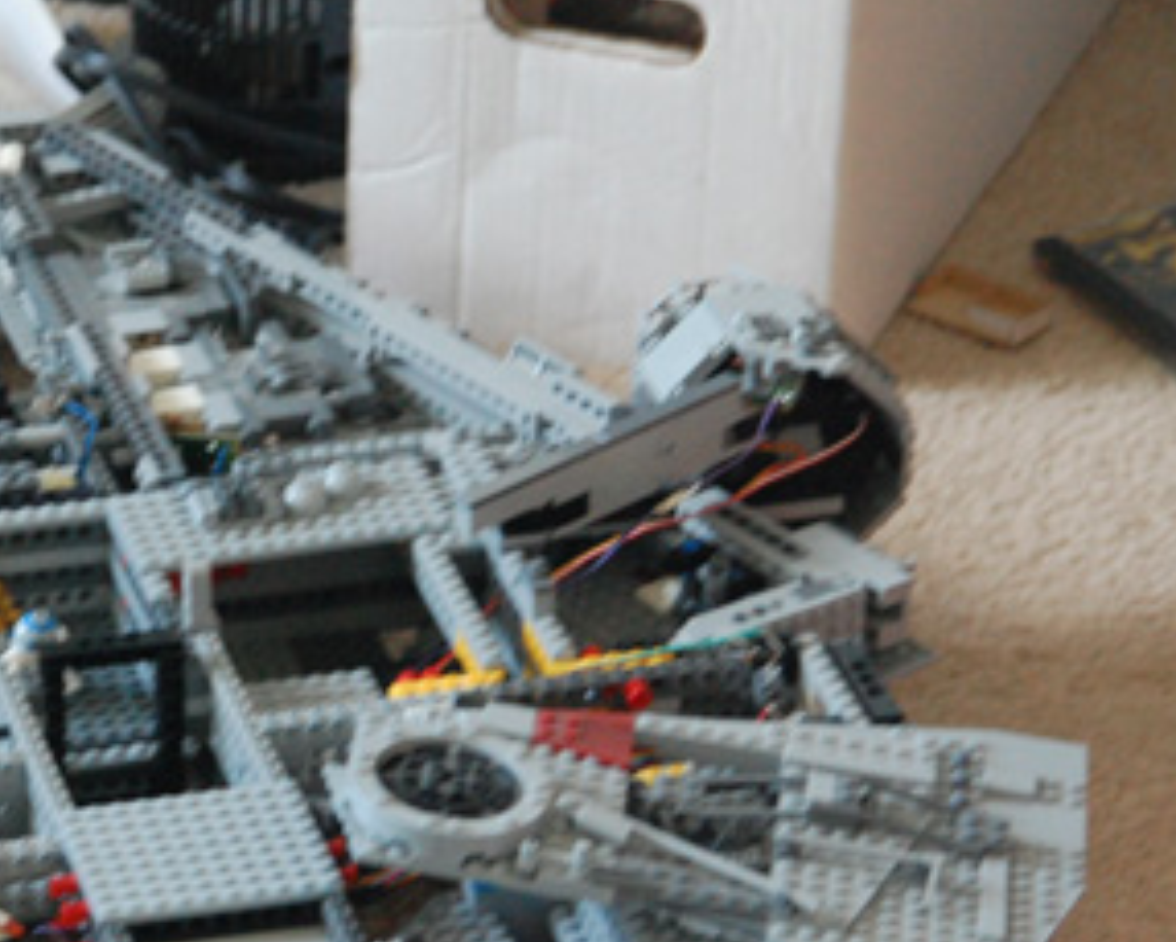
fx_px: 9261
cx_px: 148
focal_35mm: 266
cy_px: 736
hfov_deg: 7.2
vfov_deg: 5.8
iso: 1600
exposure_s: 1/20
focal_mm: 90
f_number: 5.6
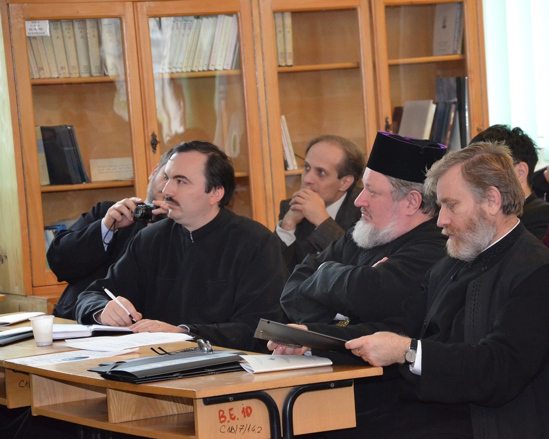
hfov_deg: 12.3
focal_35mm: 157
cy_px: 220
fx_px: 2550
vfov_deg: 9.8
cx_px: 330
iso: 3200
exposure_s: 1/60
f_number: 5.6
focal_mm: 92
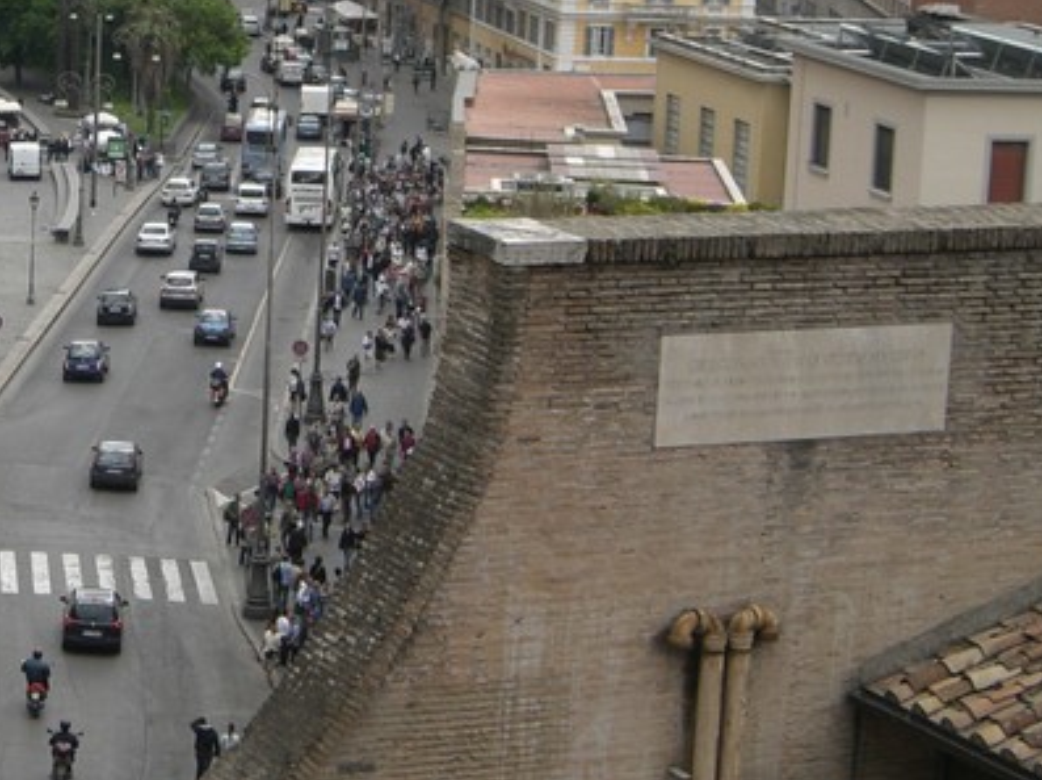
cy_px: 205
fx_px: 3459
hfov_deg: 16.8
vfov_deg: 12.8
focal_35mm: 115
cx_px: 26
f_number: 3.6
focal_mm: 11.8
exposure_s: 1/320
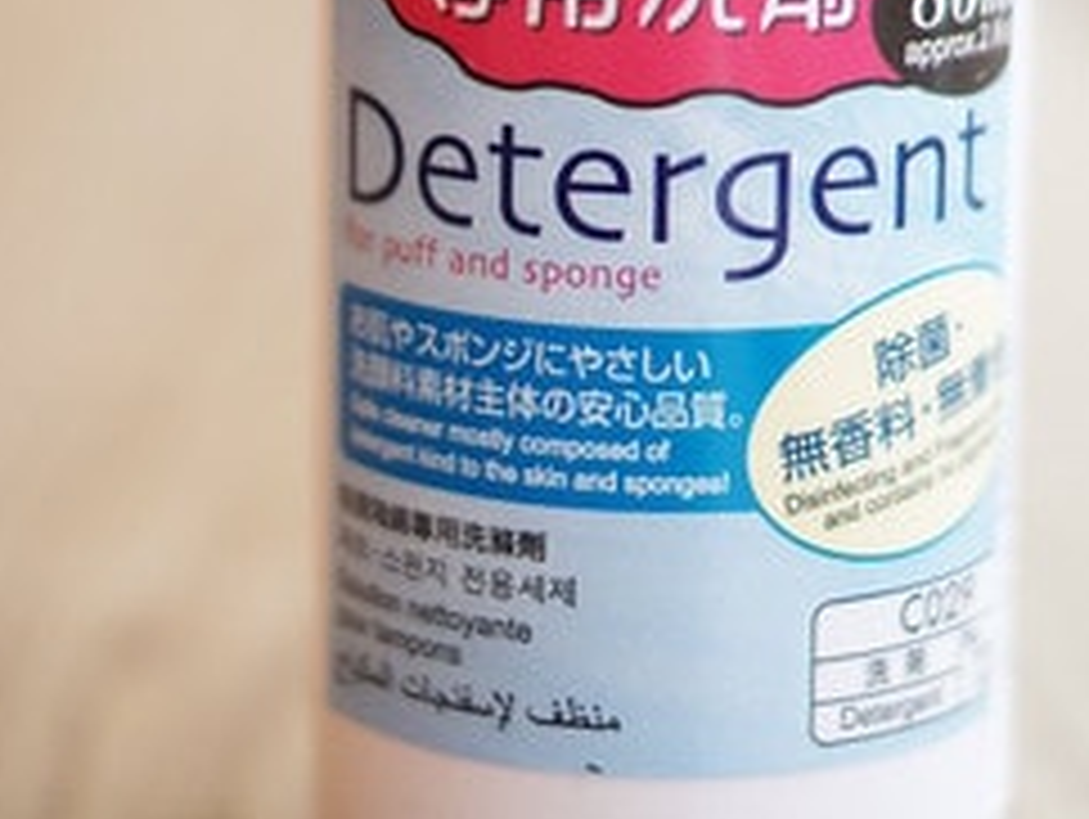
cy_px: -81
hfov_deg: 14.7
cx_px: 781
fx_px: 4197
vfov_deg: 11.0
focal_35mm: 133
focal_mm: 35
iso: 640
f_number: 1.8
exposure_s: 1/60
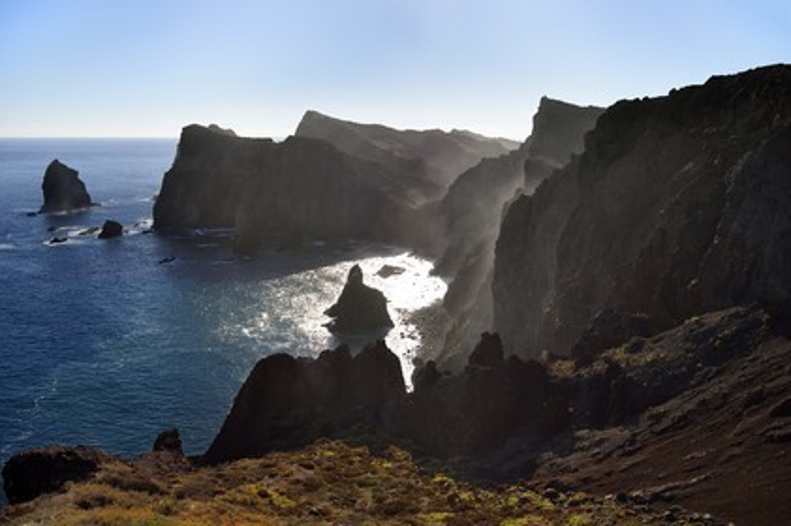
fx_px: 681
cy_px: 263
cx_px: 396
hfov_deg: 60.3
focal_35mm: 31
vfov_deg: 42.3
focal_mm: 31
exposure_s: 1/2000
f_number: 6.3
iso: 200
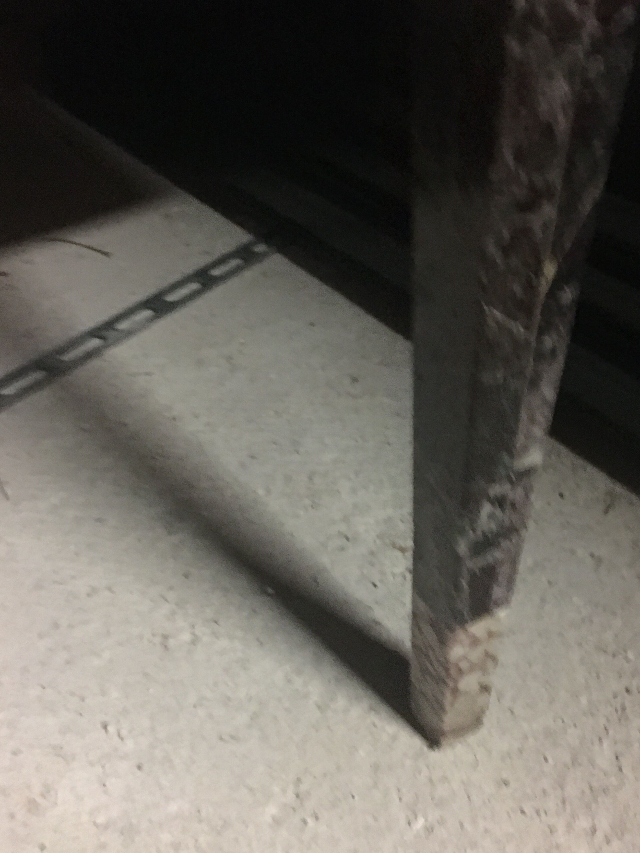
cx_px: 376
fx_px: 863
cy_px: 463
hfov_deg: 40.6
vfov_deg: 52.6
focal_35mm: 35
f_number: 2.2
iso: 200
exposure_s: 1/4
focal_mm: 4.15
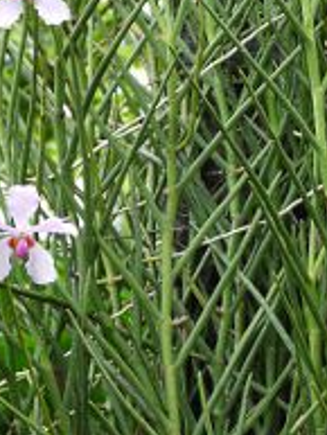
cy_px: 284
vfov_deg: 16.2
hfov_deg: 12.3
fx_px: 1522
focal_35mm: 121
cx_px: 183
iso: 100
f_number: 2.5
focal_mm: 14
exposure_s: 1/160
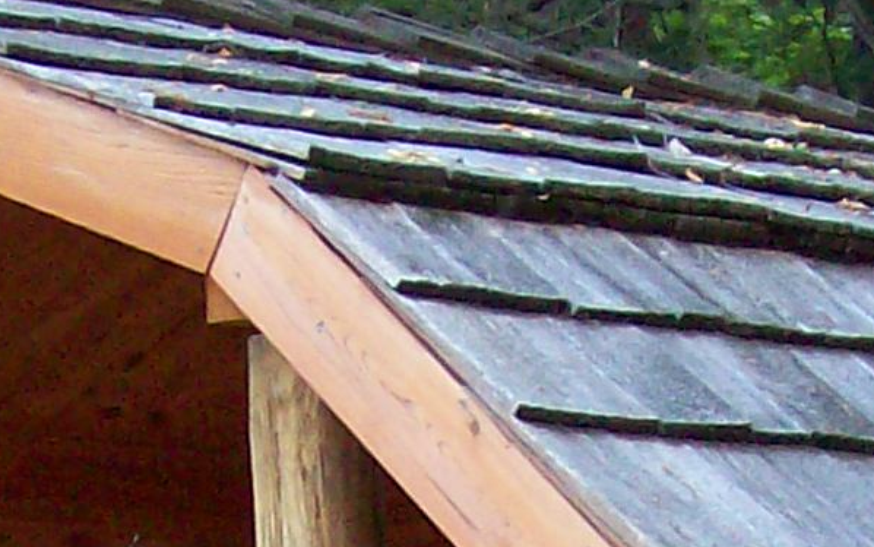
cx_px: 522
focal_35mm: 227
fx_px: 5408
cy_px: 1432
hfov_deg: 9.2
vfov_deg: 5.5
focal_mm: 7.6
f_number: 3
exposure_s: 1/73.1
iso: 140
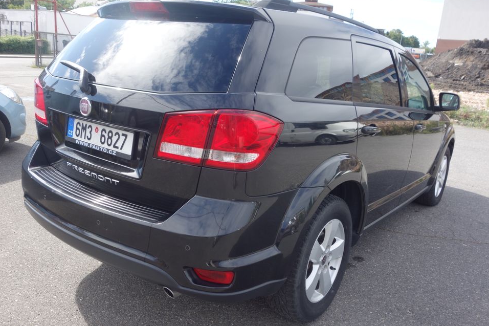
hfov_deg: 61.9
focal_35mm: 30
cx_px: 251
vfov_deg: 43.6
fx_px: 407
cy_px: 159
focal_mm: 10.4
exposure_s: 1/125
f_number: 5.6
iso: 125
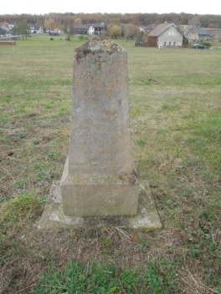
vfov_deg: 69.4
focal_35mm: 25
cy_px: 147
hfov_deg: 54.9
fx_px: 213
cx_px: 110
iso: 400
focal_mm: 4.5
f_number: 3.3
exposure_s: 1/500
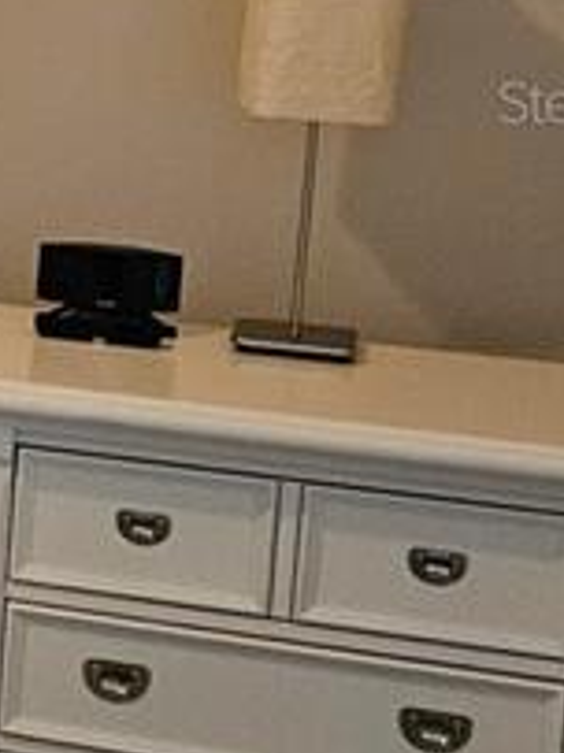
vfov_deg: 14.4
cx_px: -909
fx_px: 2958
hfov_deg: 9.4
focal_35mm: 136
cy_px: 100
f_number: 1.8
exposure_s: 1/120
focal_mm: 5.4
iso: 1000
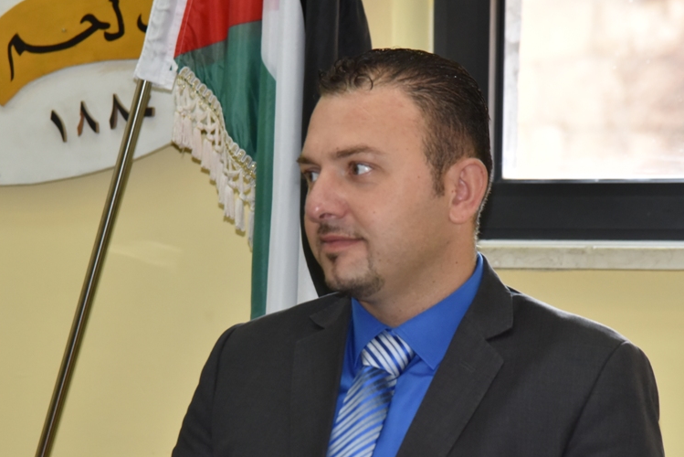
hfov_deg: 12.5
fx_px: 3117
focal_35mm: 164
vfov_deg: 8.4
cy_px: 267
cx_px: 344
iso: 1600
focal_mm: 120
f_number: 5.6
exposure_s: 1/250
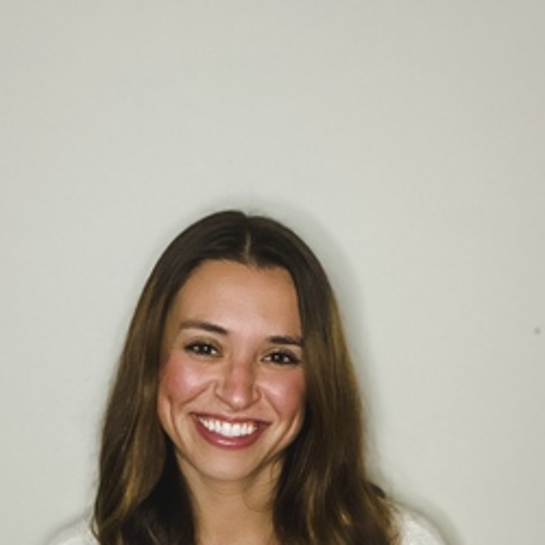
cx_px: 215
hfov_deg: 32.1
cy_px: 523
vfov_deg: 30.3
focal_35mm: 53
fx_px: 944
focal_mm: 2.71
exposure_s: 1/30
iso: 500
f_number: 2.2
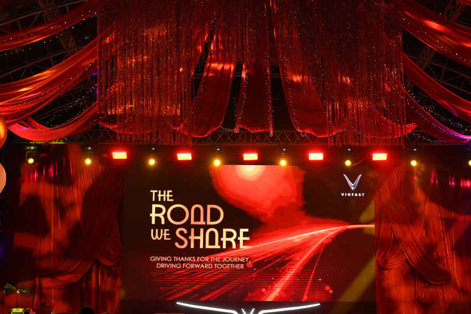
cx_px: 242
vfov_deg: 21.2
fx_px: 837
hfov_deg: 31.4
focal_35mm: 64
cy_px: 137
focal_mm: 50
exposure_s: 1/200
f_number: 2.8
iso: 500
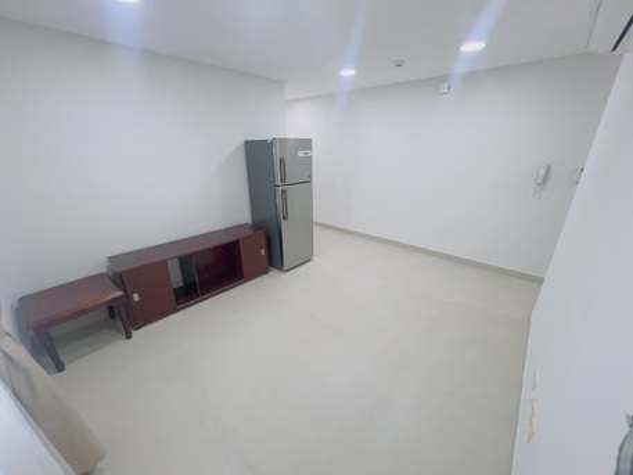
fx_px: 238
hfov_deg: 106.2
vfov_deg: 89.9
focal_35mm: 13
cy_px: 238
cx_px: 316
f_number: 1.8
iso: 160
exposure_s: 1/100
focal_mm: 1.57
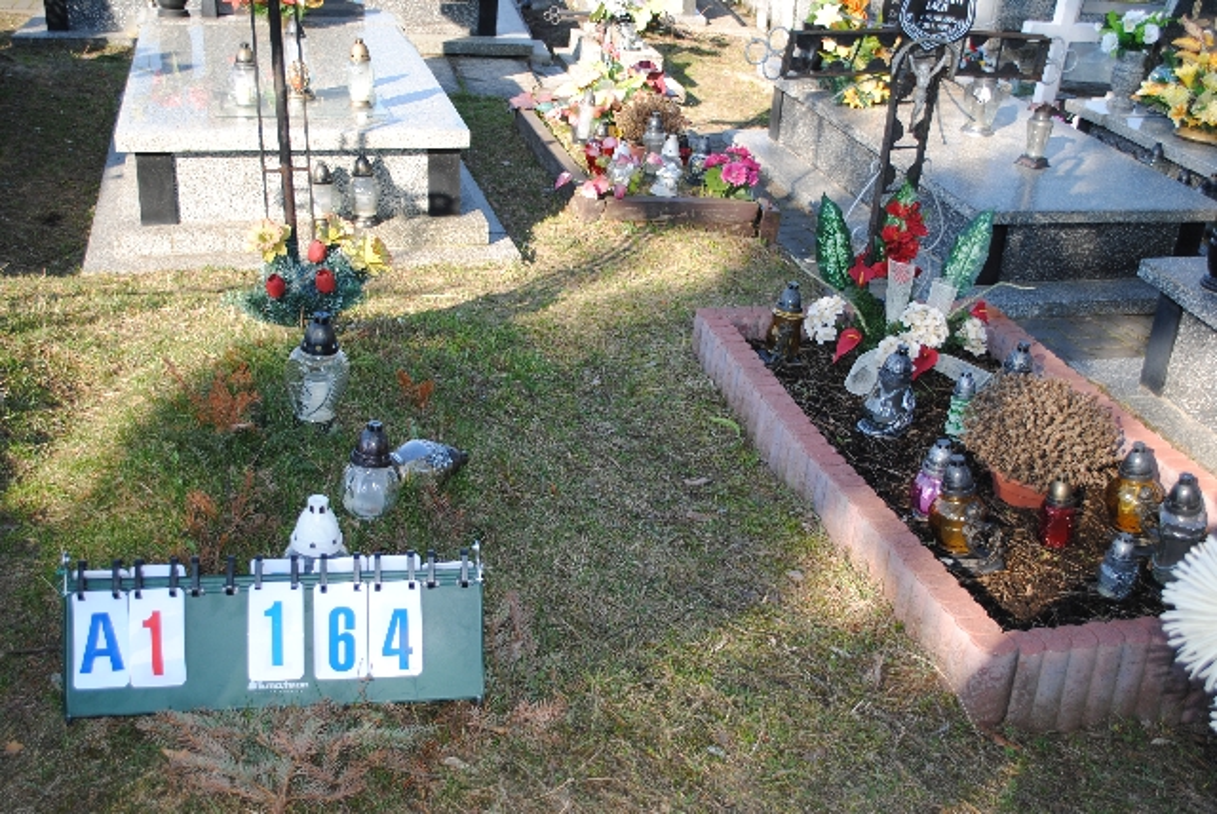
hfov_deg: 49.5
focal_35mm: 39
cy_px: 407
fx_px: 1320
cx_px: 608
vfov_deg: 34.3
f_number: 4.2
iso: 100
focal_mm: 26
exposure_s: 1/160
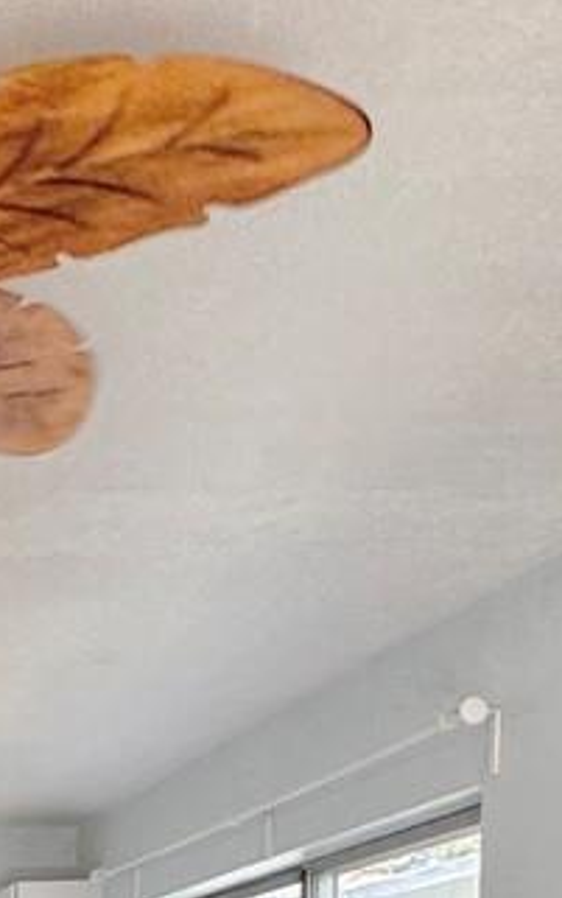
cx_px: -417
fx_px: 1811
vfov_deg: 23.6
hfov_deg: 15.4
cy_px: 1250
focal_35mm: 74
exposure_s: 1/120
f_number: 2.2
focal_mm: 2.22
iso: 64
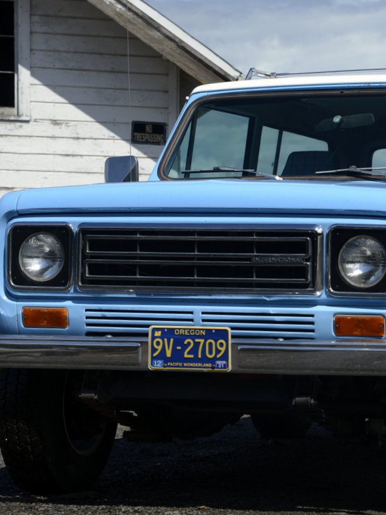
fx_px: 1830
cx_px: 281
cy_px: 257
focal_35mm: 123
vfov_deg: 16.0
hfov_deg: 12.0
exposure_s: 1/800
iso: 250
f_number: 10
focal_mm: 85
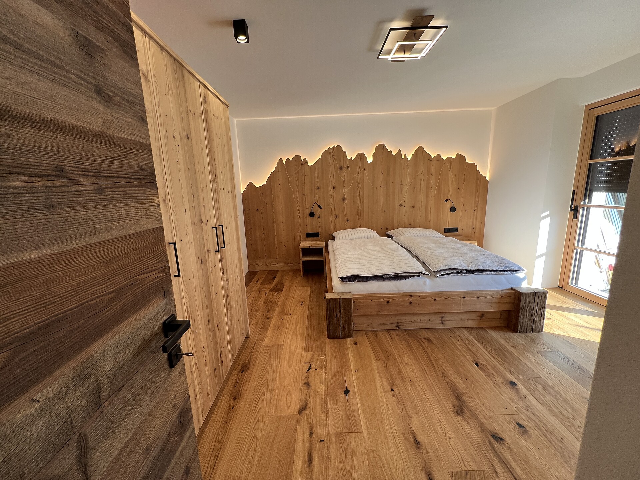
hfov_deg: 106.2
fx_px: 240
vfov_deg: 89.9
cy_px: 240
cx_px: 320
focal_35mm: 13
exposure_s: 1/99
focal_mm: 1.57
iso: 100
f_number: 1.8
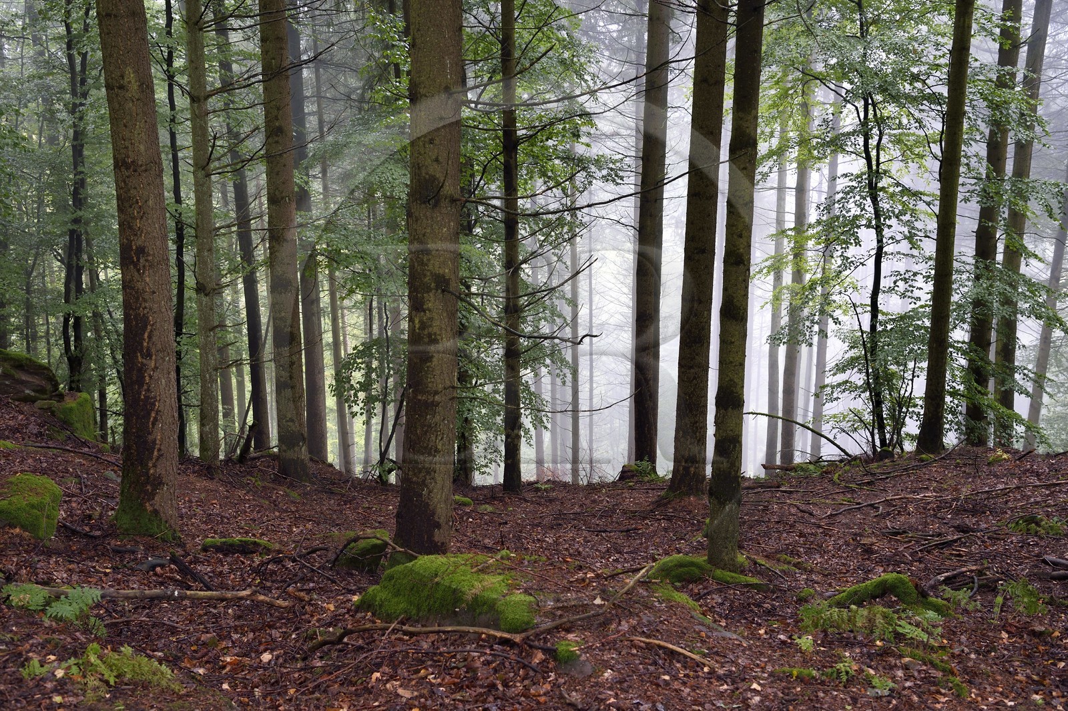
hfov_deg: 55.8
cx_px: 534
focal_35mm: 34
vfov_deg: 38.8
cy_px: 356
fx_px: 1008
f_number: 7.1
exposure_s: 1/40
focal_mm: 34
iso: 800
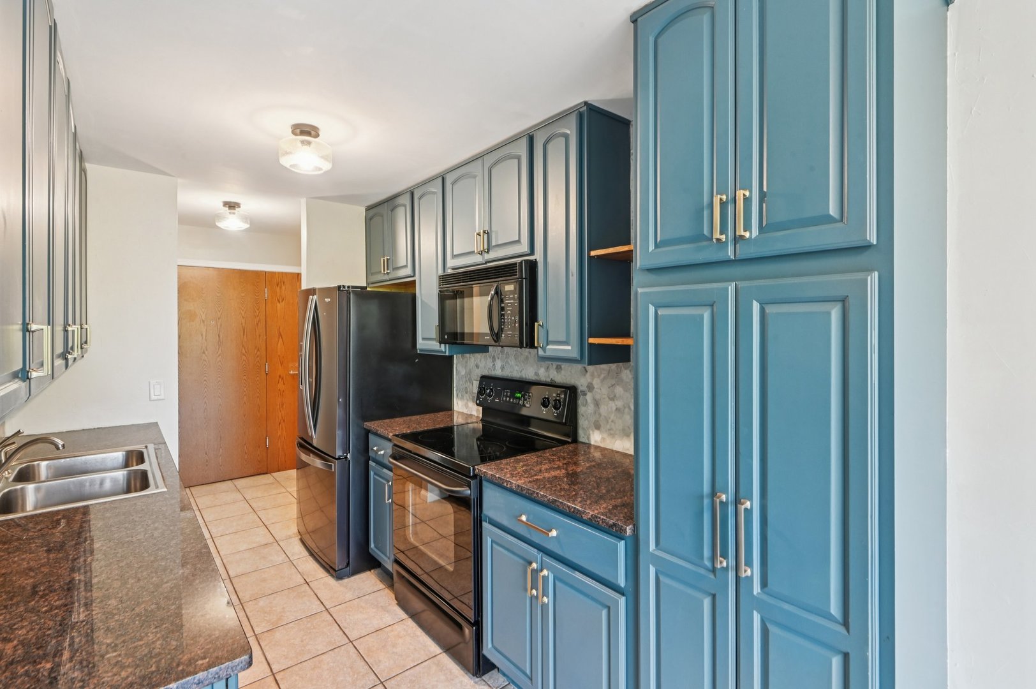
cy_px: 344
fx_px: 460
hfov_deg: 96.8
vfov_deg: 73.7
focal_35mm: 16
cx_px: 518
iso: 400
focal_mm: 16
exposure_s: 1/2
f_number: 13
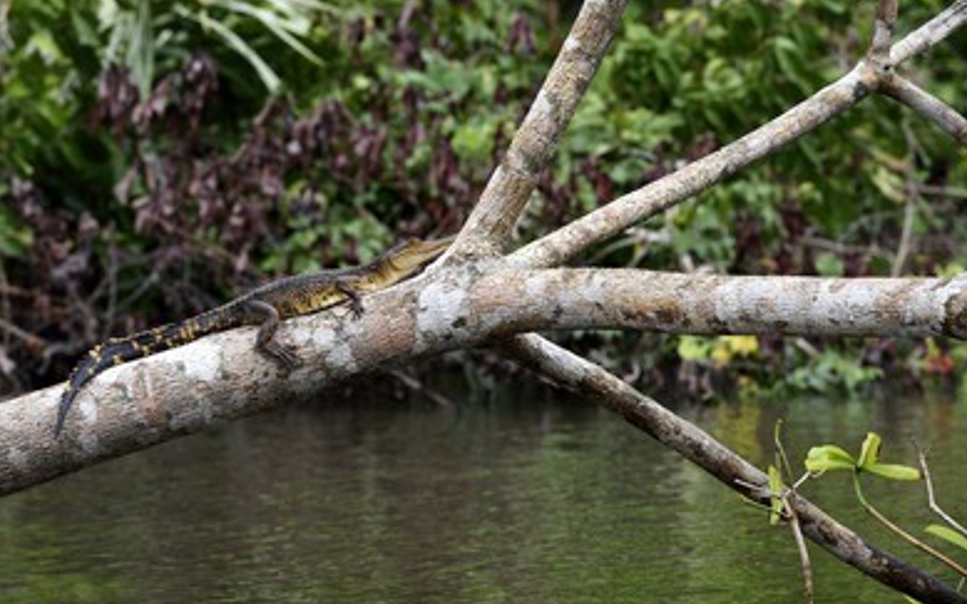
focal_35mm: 220
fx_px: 5797
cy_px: 336
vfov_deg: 6.0
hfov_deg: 9.5
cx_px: 462
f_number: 9
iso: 800
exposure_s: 1/250
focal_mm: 200
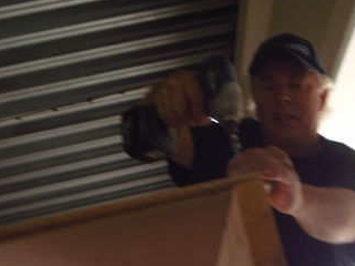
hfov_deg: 26.1
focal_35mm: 74
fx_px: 759
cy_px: 120
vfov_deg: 19.9
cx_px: 246
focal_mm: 6.2
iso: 80
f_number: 2.7
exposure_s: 1/40
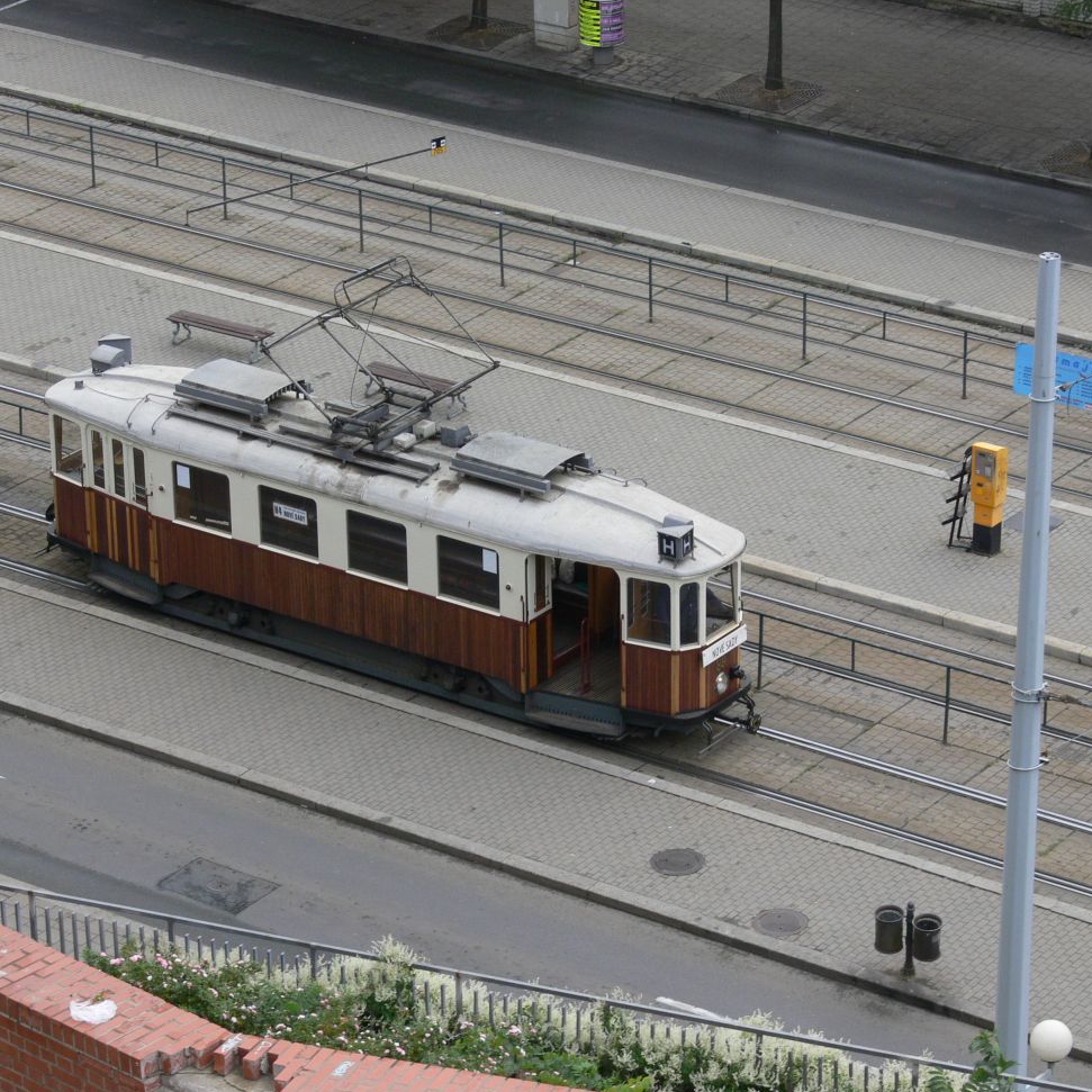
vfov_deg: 13.2
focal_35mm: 132
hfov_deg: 13.2
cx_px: 554
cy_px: 549
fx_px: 4711
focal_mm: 23.5
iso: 100
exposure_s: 1/200
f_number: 5.6
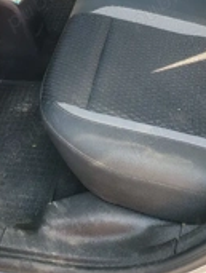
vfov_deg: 32.0
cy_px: 10
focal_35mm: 56
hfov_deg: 26.2
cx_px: 89
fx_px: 443
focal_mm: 5.56
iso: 246
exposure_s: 1/100
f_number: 1.8
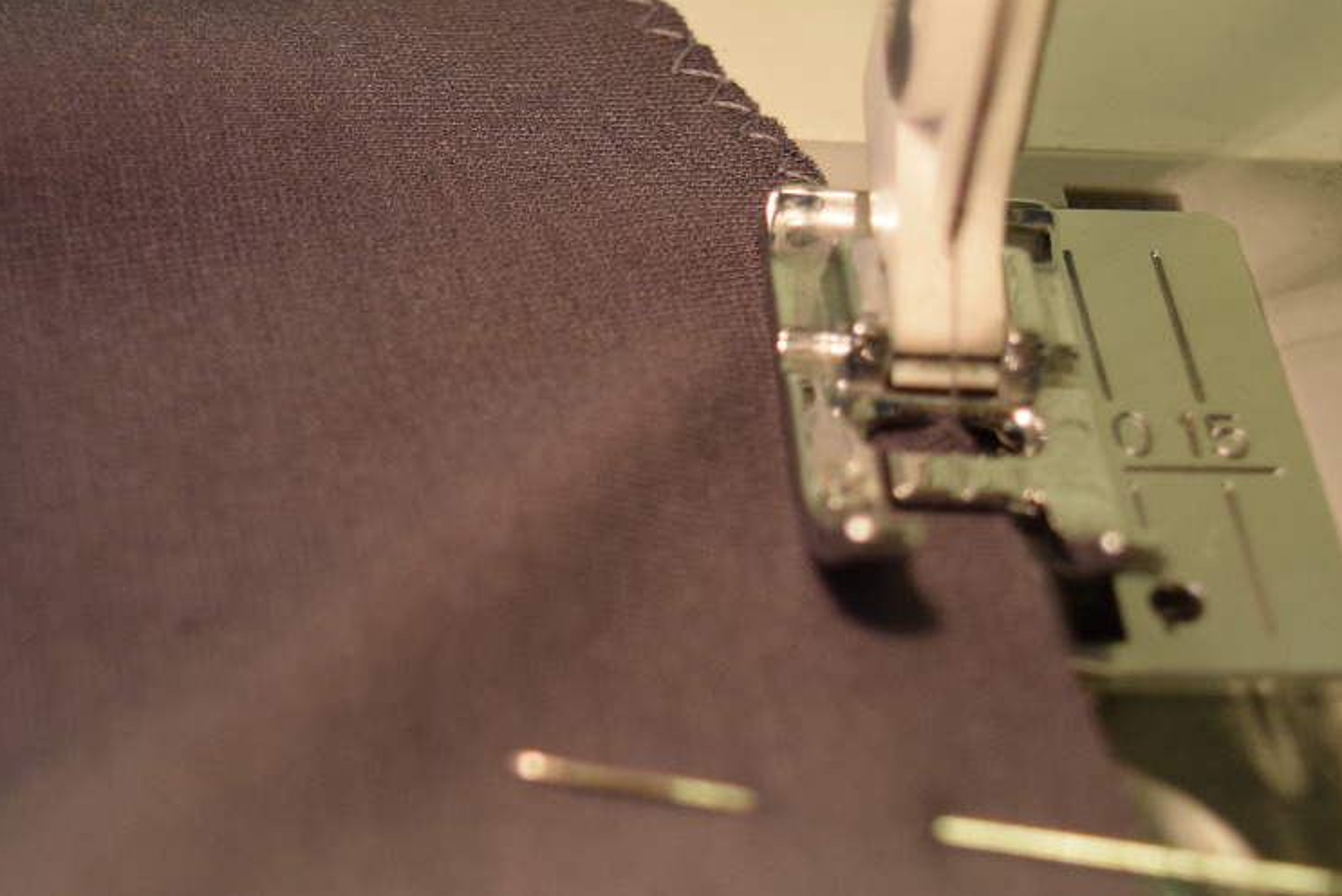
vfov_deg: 16.1
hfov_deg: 23.9
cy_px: 565
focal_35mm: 85
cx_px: 531
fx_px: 3170
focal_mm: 26
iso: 560
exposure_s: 1/60
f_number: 4
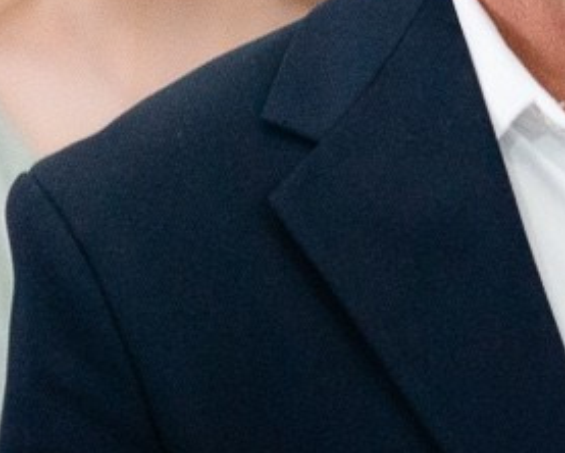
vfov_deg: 2.6
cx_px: 1752
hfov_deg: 3.2
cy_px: 350
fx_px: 9856
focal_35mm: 589
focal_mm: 85
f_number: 1.8
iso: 1600
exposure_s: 1/320
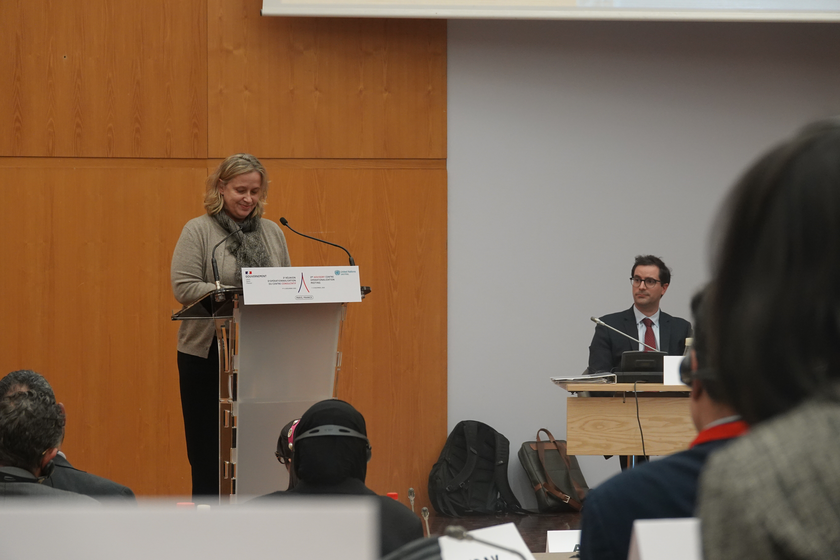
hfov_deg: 13.3
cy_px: 280
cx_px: 420
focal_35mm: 154
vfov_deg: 8.9
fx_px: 3593
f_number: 4
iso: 800
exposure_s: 1/80
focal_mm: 56.39
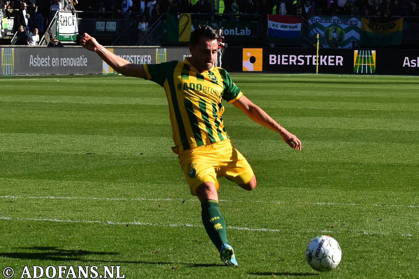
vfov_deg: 13.0
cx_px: 210
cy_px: 140
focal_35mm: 105
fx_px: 1222
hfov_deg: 19.5
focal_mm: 70
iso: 720
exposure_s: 1/2000
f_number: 5.6
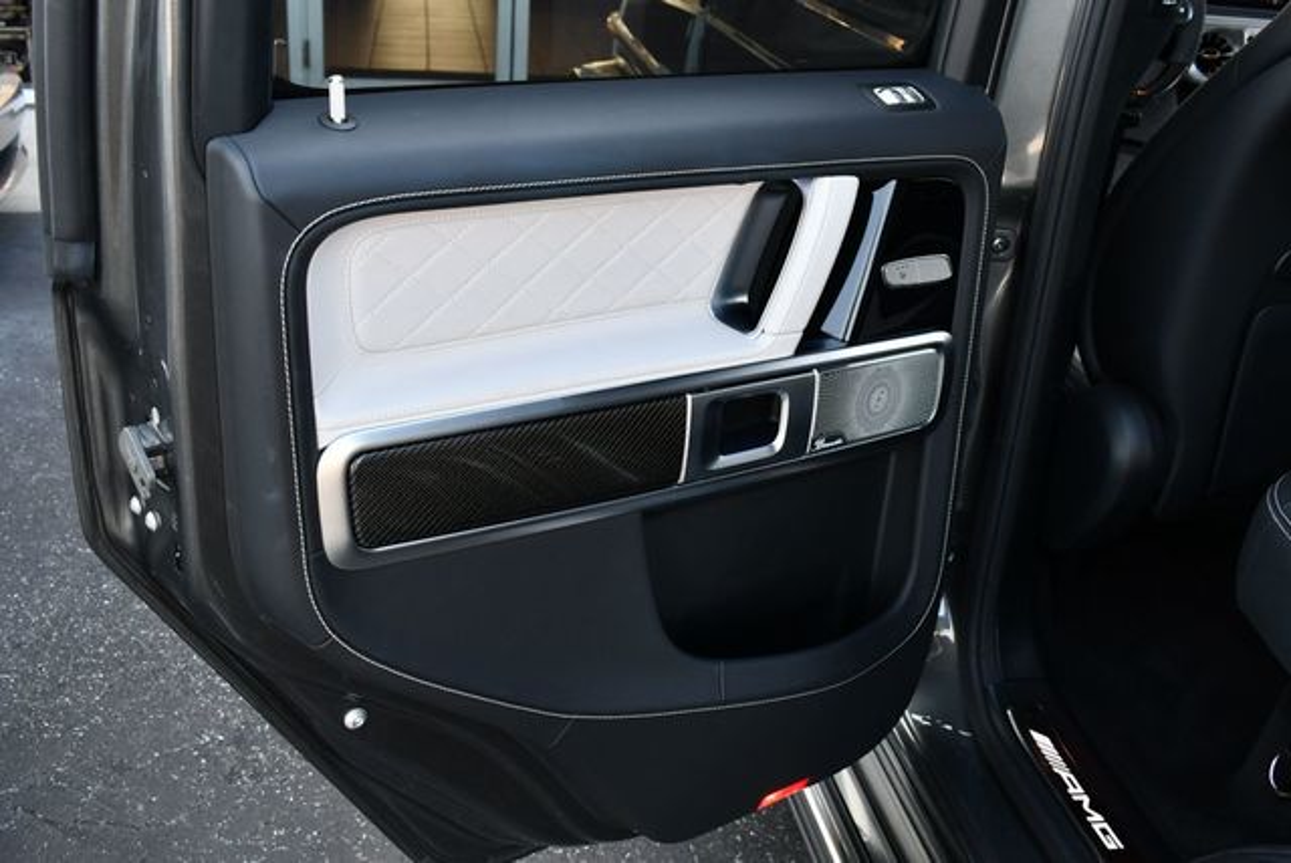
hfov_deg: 53.1
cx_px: 646
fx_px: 1292
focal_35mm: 36
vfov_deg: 36.9
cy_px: 432
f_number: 4
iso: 400
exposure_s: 1/250
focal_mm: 18
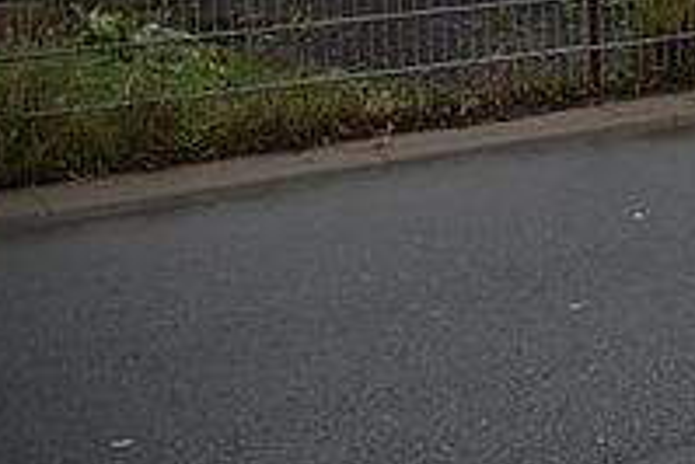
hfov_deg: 12.0
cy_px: -426
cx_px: 1779
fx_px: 2511
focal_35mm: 130
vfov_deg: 9.9
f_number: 4
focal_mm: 24
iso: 800
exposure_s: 1/1000
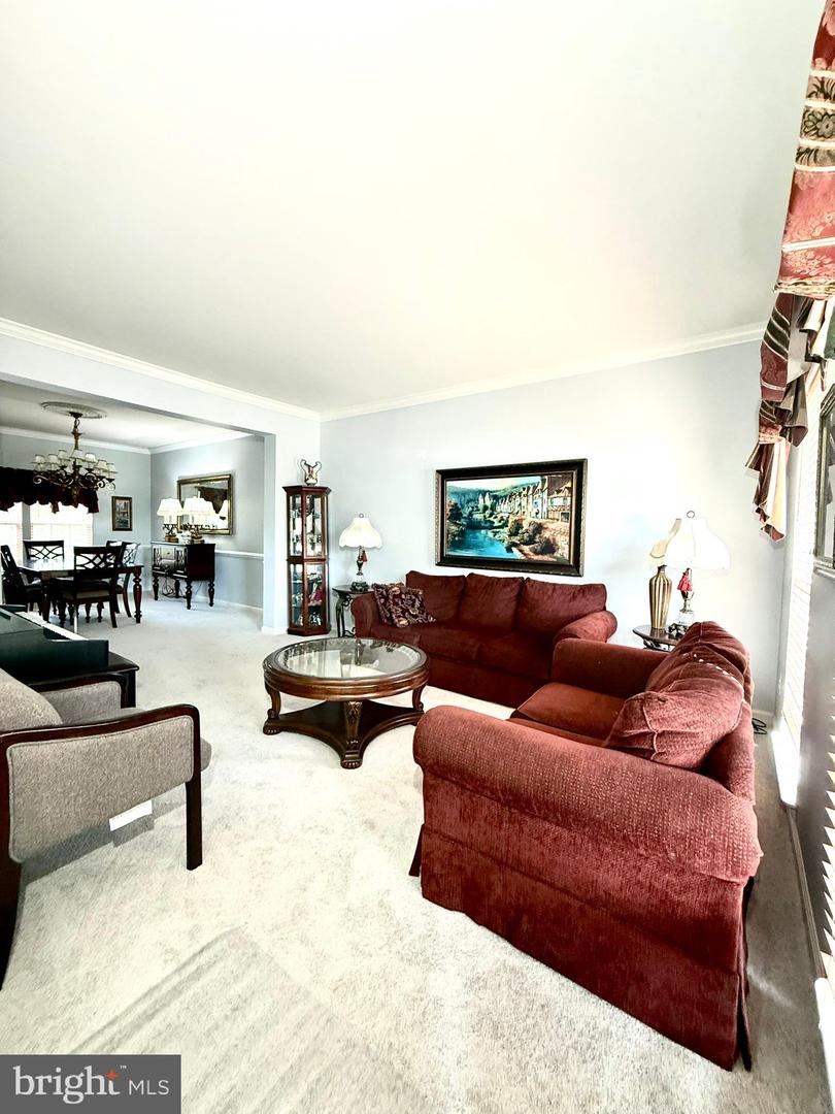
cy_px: 557
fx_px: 450
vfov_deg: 102.1
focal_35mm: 14
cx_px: 418
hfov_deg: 85.7
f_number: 2.2
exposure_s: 1/60
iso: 320
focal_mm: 2.22
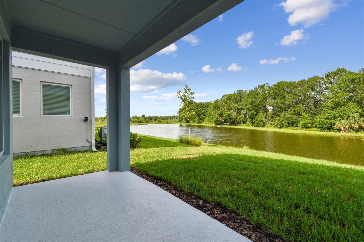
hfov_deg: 100.4
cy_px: 121
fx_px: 152
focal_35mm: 15
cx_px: 182
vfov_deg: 77.3
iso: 100
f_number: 7.1
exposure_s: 1/320
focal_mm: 10
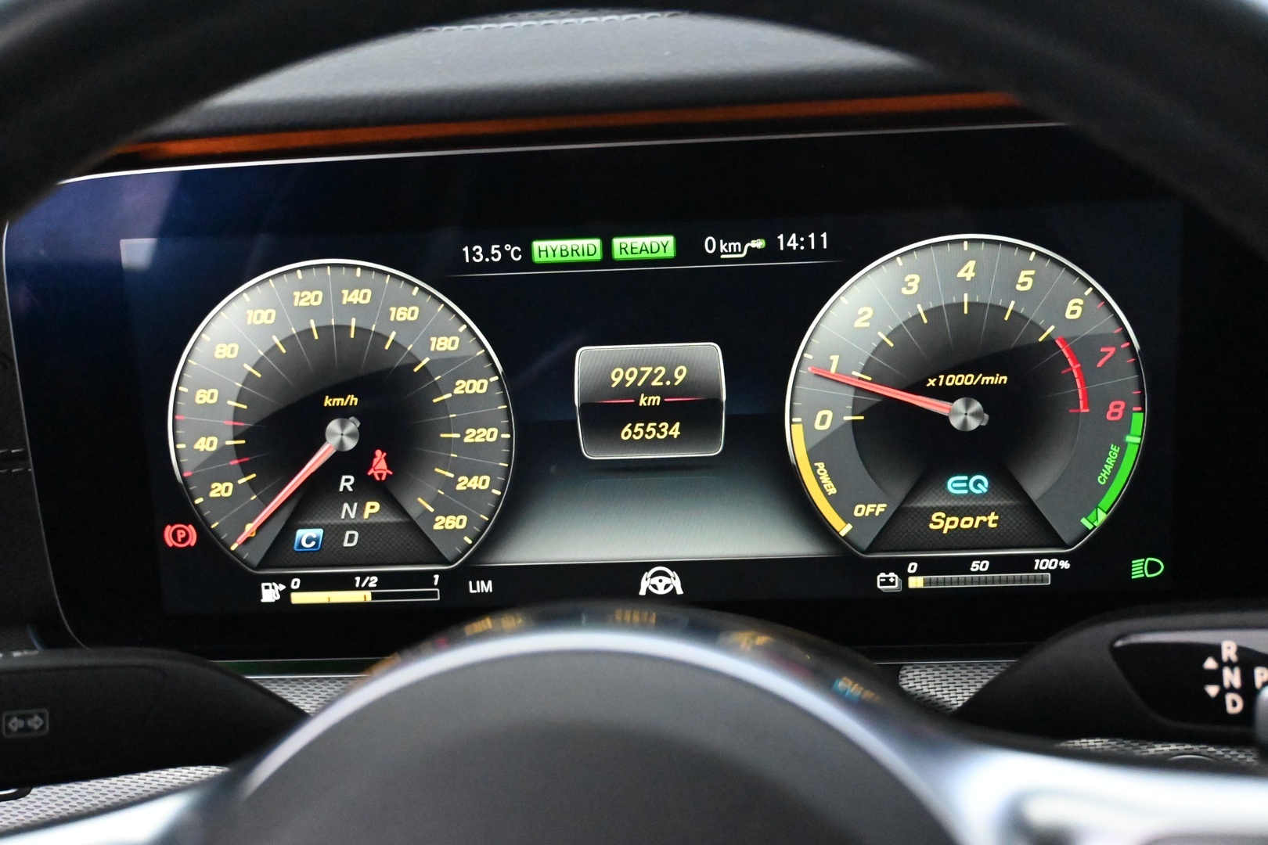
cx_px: 634
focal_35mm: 42
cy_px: 422
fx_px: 1479
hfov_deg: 46.4
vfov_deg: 31.9
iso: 12800
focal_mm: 28
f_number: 4.5
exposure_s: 1/50
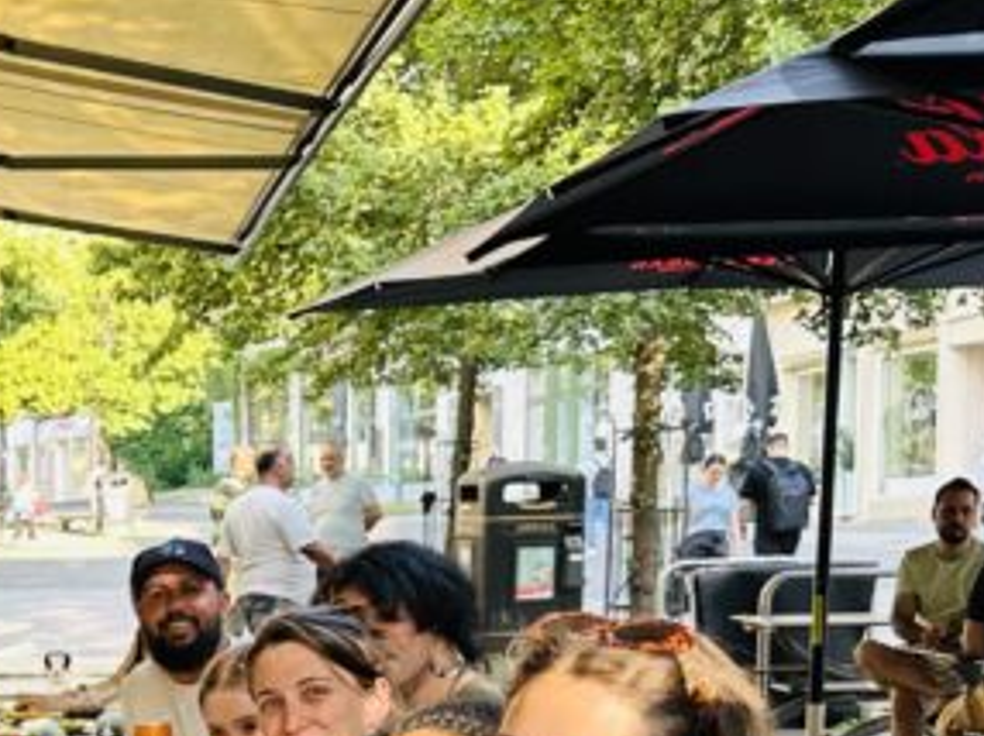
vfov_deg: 16.4
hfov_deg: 21.3
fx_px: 2443
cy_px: 898
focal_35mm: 86
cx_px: -162
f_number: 1.78
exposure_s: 1/121
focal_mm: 6.86
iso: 64
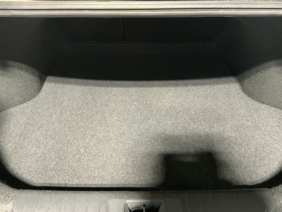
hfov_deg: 61.7
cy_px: 106
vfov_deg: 48.2
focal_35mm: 29
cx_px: 141
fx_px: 236
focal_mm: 3
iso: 320
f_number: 1.8
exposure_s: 1/30
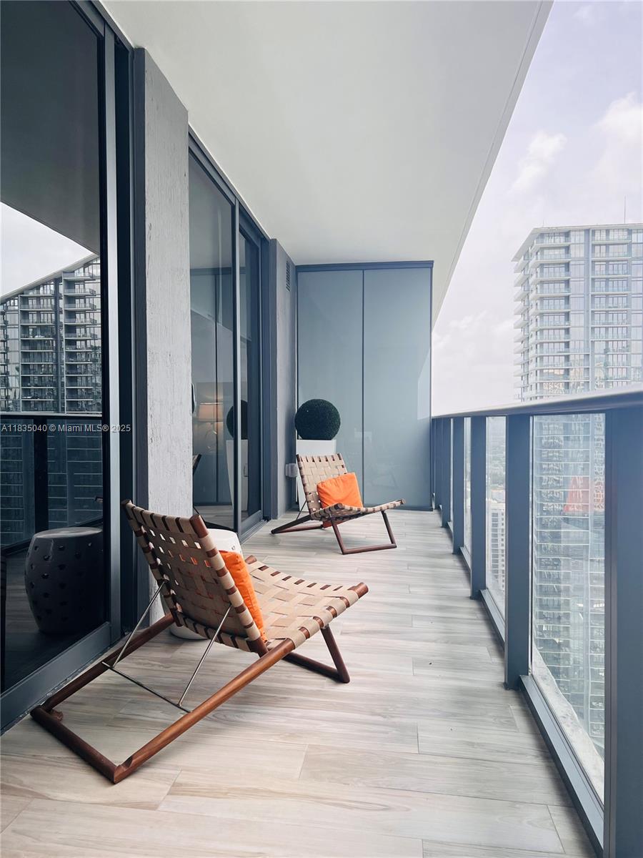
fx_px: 644
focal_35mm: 26
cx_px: 322
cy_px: 429
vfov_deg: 67.3
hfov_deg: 53.1
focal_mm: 5.7
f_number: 1.5
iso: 50
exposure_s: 1/1089
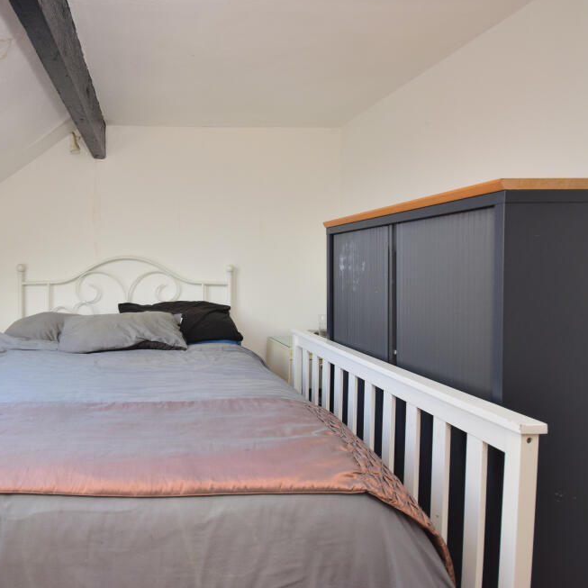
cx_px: 166
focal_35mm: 24
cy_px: 283
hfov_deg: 62.2
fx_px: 461
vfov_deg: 65.0
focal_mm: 12
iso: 500
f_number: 8
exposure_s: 1/200
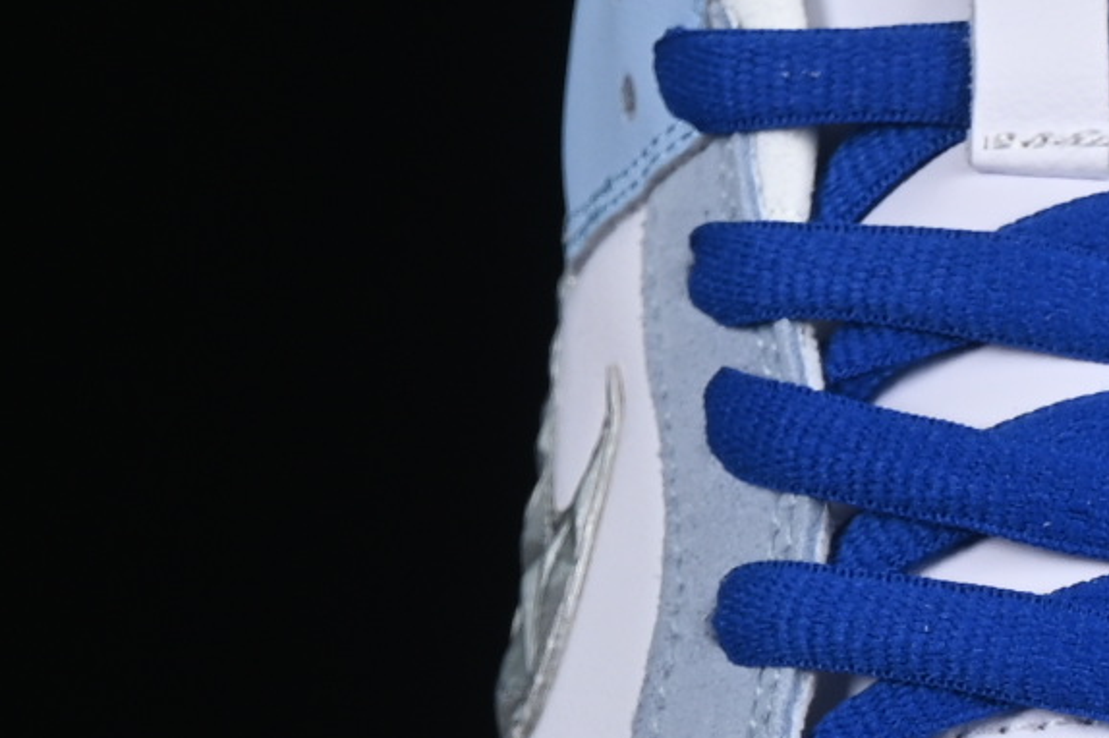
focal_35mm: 364
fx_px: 11206
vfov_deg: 3.8
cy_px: 1092
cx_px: 1621
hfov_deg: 5.6
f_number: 8
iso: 160
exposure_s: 1/80
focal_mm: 50
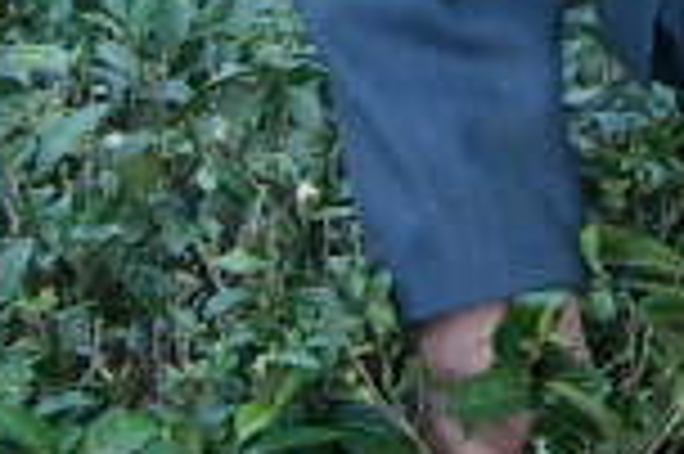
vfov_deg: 5.5
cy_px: -458
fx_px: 4650
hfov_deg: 8.0
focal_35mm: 245
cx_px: 1372
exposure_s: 1/91
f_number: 2.8
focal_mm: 5.7
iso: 64
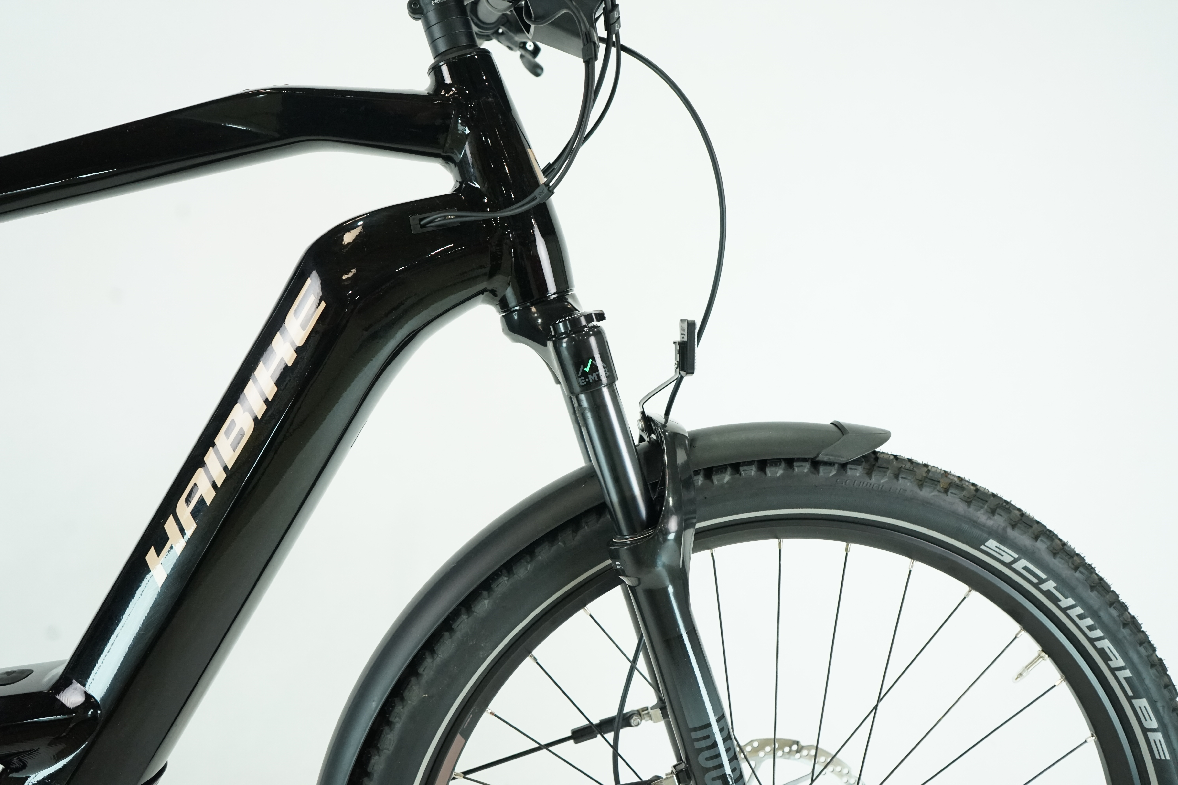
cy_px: 392
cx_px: 589
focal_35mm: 31
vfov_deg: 42.3
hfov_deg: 60.3
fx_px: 1014
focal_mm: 31
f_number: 5.6
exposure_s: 1/200
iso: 2500
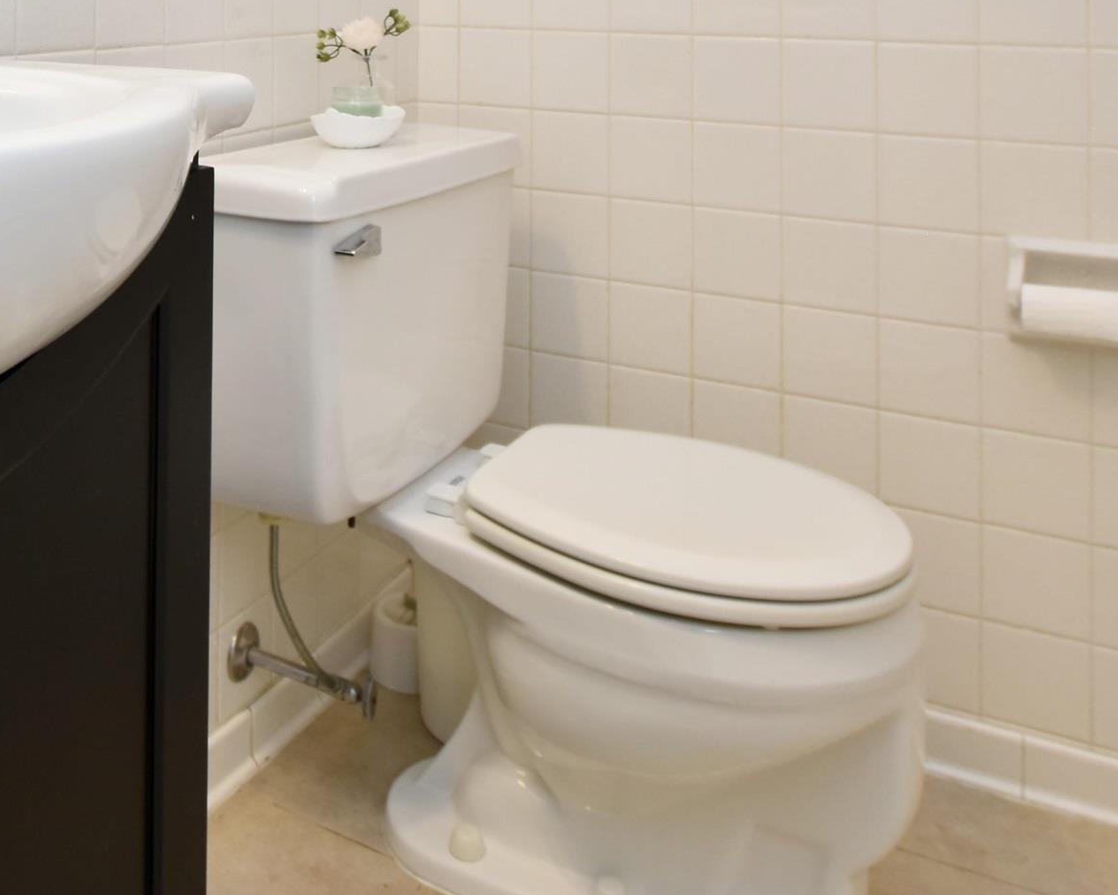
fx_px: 1224
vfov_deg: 34.8
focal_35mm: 37
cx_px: 254
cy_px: -81
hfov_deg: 46.9
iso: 450
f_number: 4
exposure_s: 1/60
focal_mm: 10
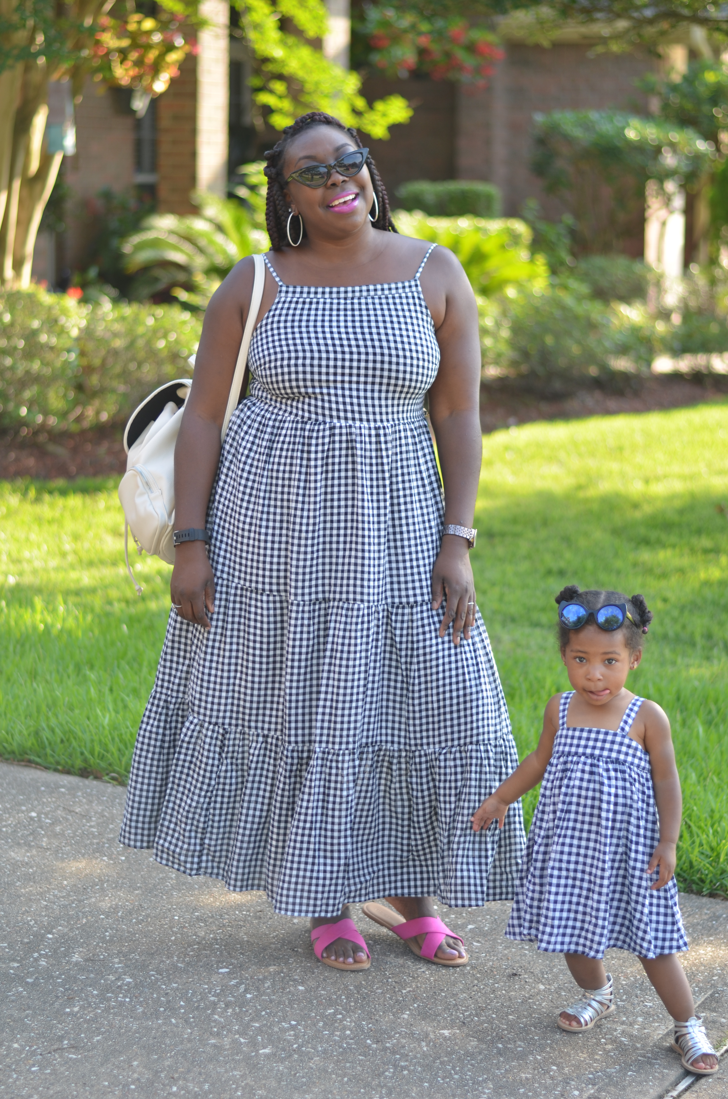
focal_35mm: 75
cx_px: 364
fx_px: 2285
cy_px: 550
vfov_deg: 27.0
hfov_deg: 18.1
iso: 100
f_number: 1.8
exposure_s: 1/500
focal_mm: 50
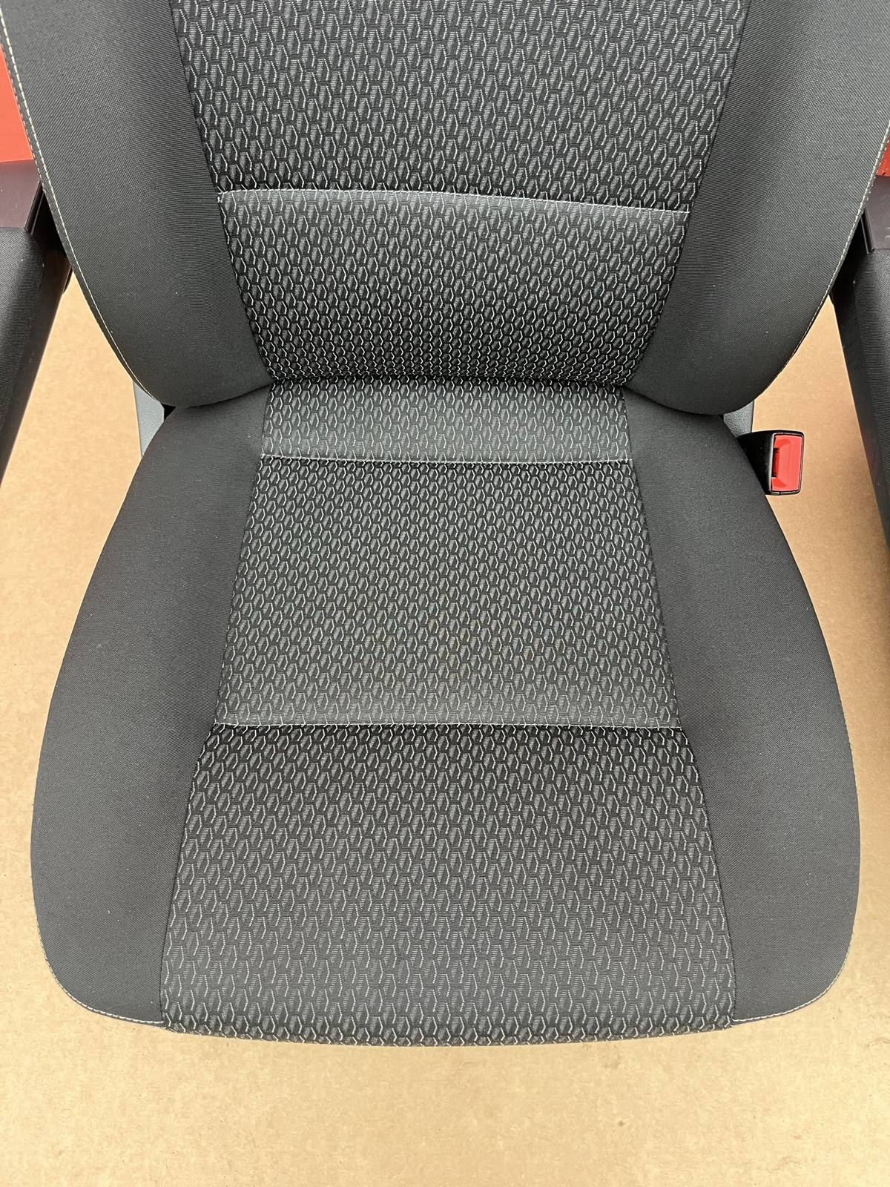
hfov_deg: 53.1
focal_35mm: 26
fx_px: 891
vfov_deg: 67.3
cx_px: 445
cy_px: 594
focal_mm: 5.1
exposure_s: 1/72
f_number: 1.6
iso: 125
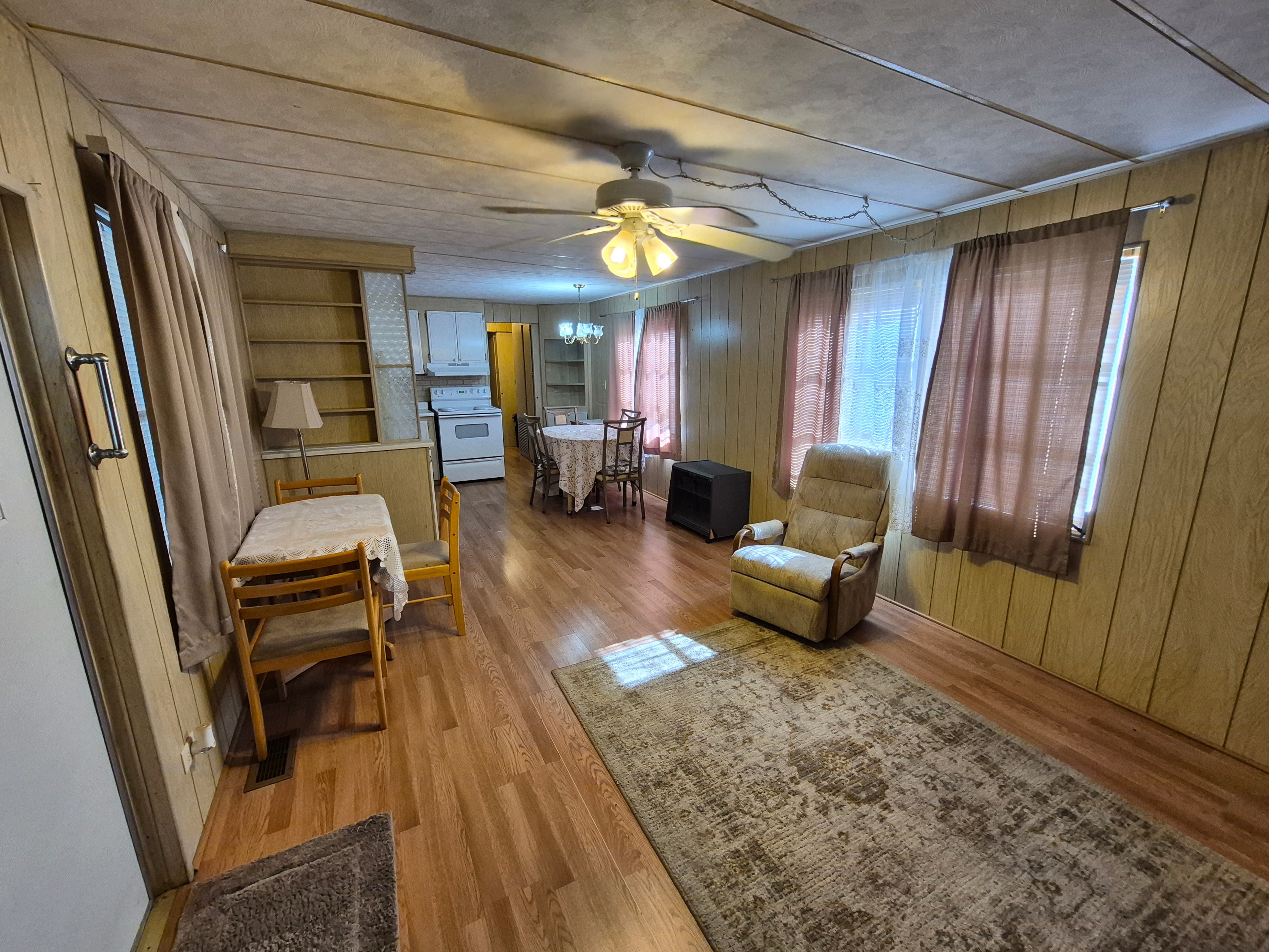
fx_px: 477
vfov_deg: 89.9
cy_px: 476
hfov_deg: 106.2
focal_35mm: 13
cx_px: 634
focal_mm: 1.74
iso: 160
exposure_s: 1/60
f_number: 2.2
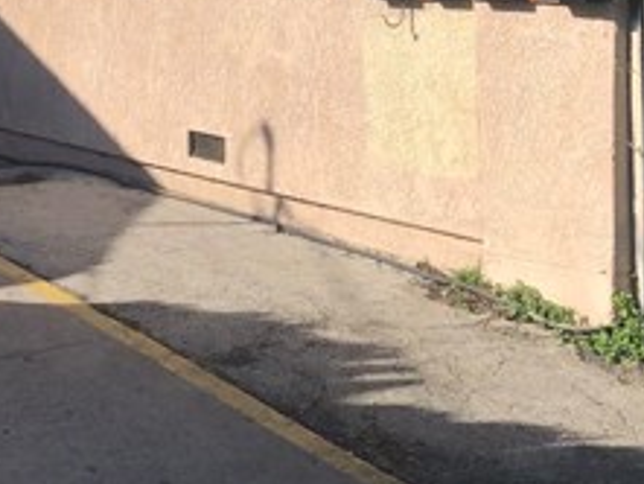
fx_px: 1508
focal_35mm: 81
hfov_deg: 23.8
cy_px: 3
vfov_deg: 17.8
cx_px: 140
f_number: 1.8
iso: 20
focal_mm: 4
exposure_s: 1/2703
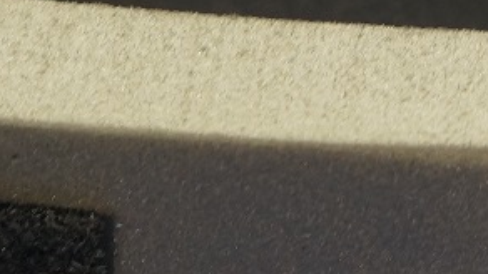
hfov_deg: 9.3
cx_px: 364
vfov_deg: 5.2
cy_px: 14
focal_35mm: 232
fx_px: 2999
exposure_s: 1/15
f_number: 4
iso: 400
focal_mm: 27
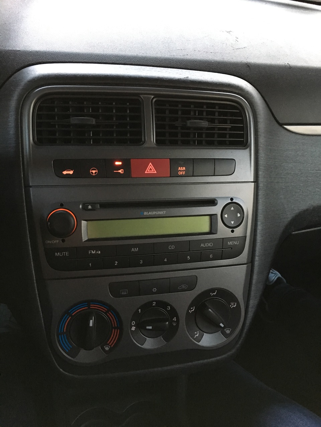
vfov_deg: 61.7
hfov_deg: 48.2
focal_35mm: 29
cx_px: 160
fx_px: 359
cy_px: 214
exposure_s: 1/17
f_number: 2.2
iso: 250
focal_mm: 4.15
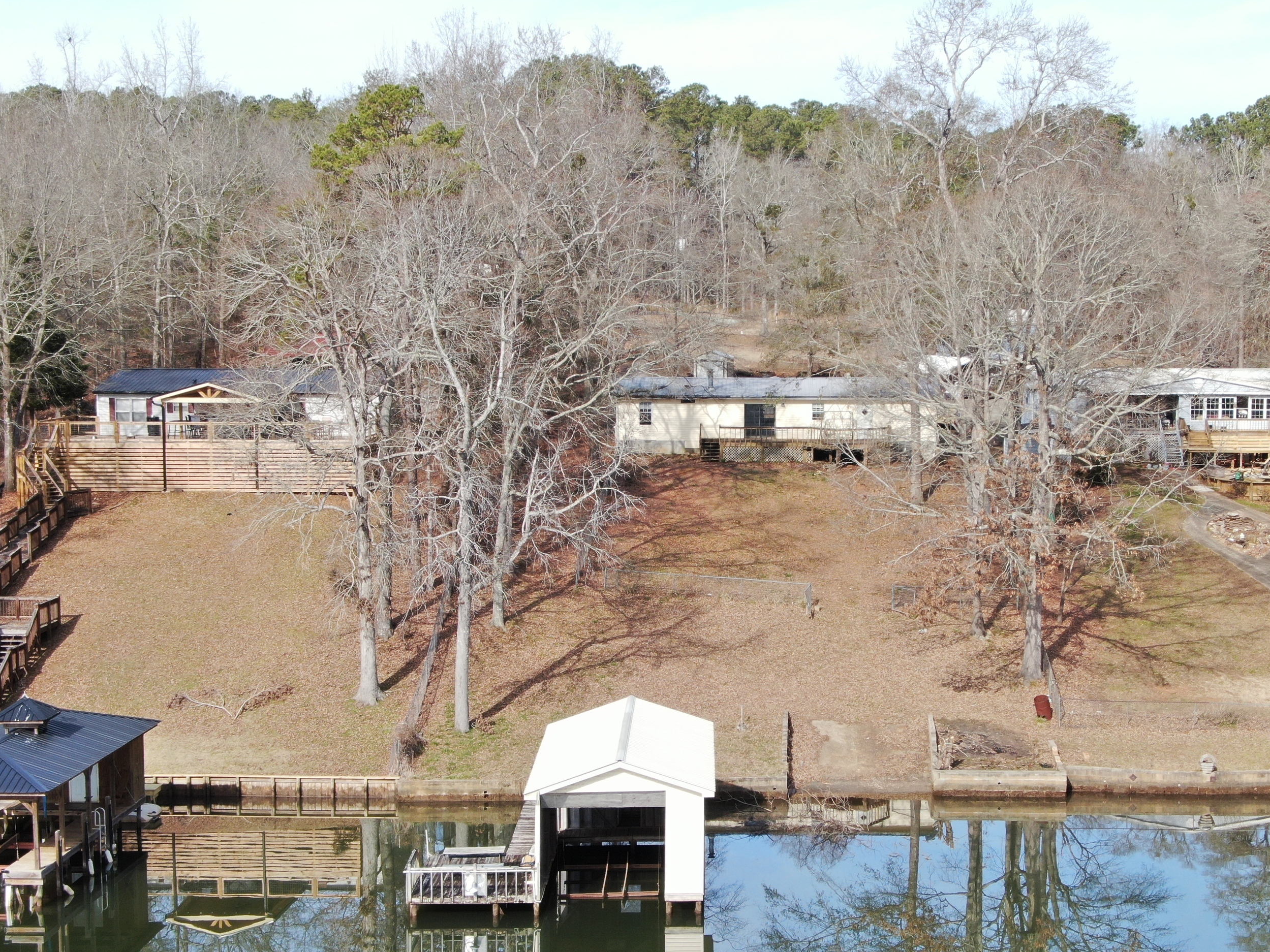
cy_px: 518
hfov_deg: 32.6
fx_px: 2165
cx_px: 769
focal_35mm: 59
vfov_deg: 24.8
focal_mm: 8.6
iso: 100
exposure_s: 1/160
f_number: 3.8
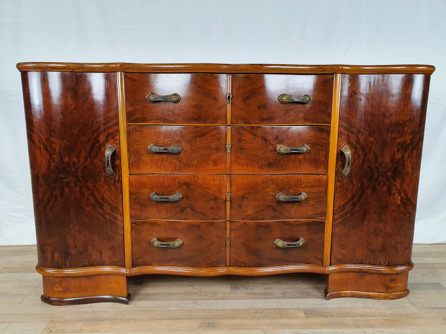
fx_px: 335
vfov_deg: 53.1
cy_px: 167
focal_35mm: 26
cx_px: 223
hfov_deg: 67.3
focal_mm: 4.3
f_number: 2.4
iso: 250
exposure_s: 1/50
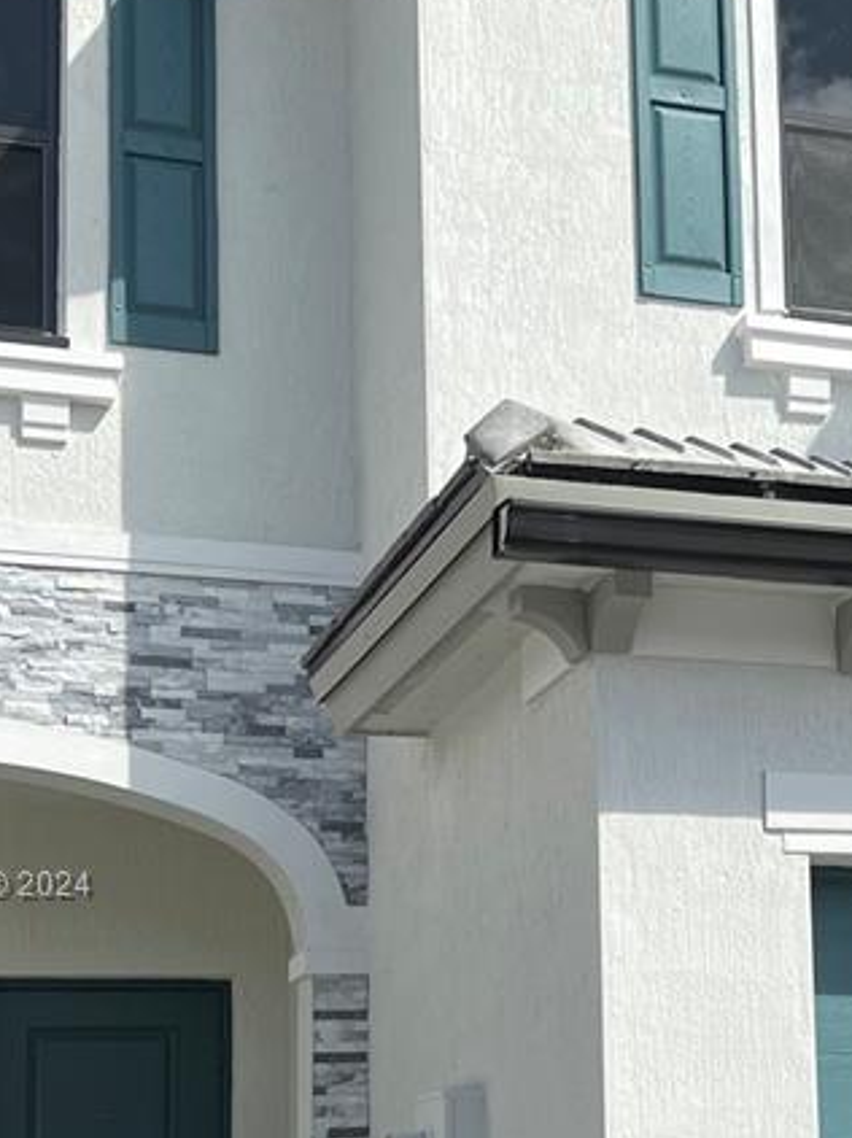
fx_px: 2431
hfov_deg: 19.4
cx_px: 812
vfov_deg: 25.9
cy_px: 887
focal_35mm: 74
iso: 50
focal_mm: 5.7
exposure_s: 1/6579
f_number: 1.5
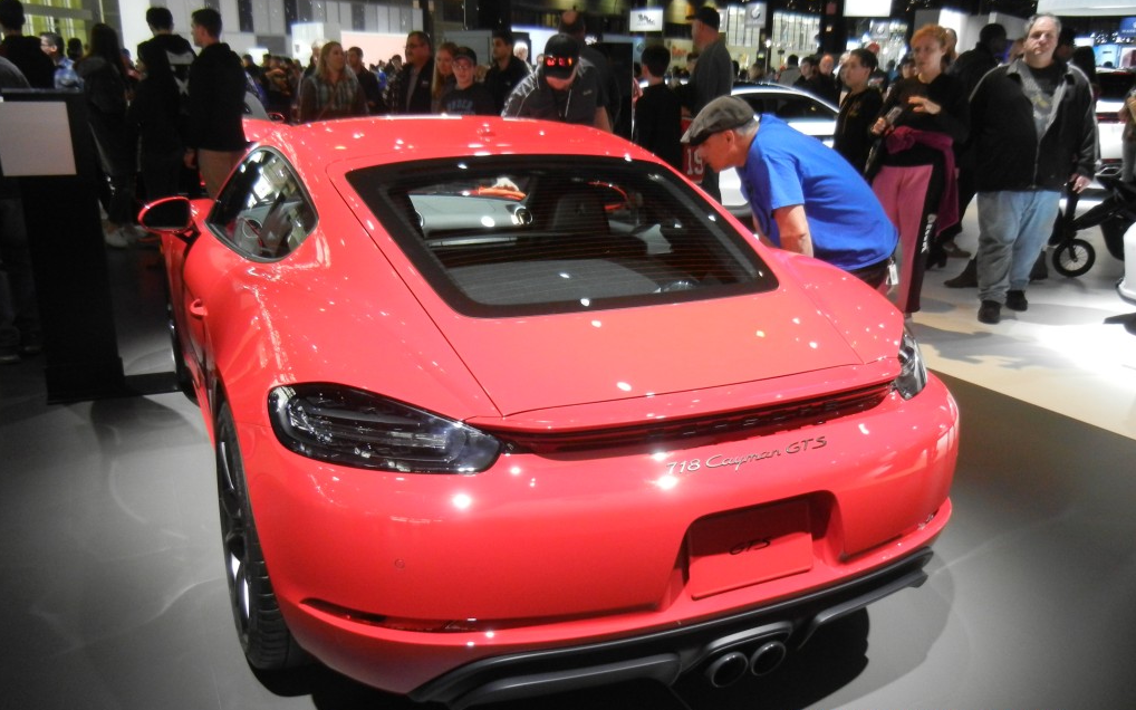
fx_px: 991
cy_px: 387
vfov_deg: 39.4
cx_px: 566
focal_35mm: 32
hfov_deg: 59.7
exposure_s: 1/116
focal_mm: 5.4
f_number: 3.5
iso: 640
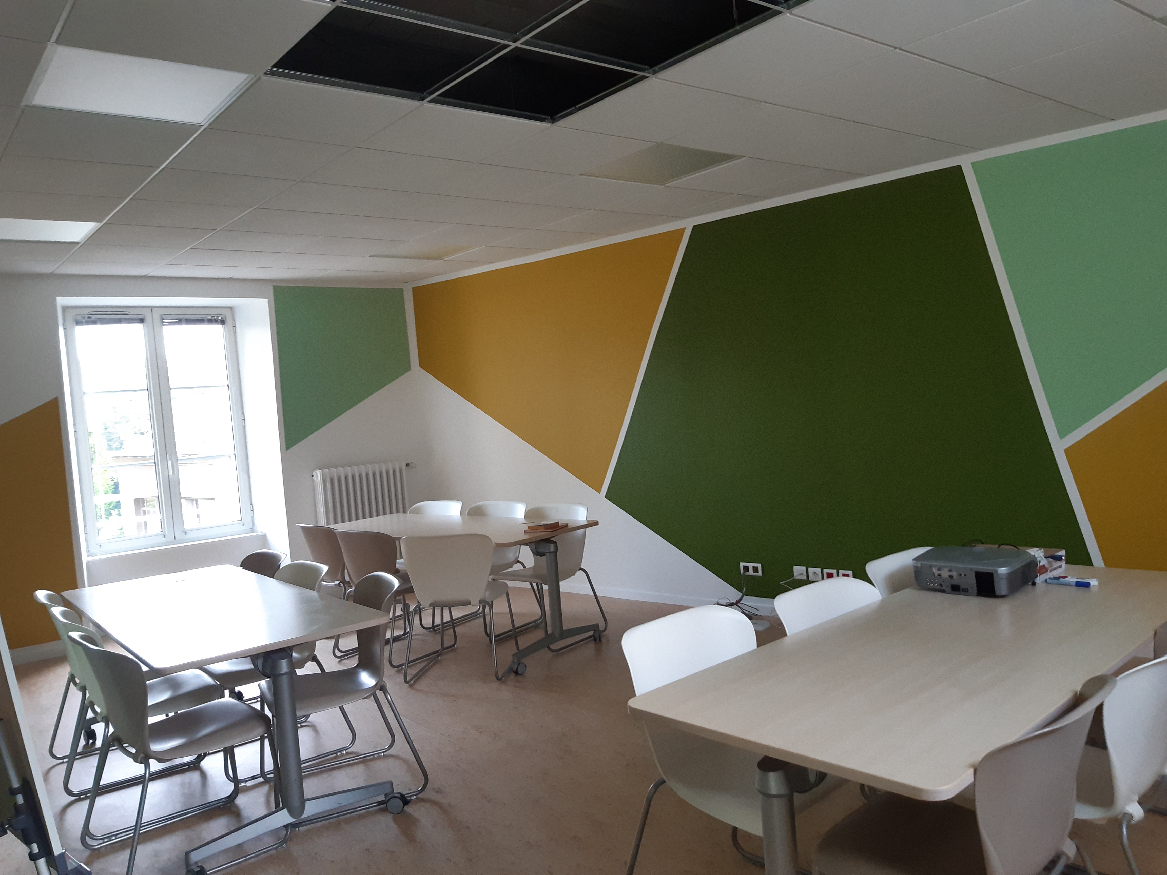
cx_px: 584
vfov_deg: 53.1
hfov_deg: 67.3
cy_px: 438
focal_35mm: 26
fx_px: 877
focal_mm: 3.92
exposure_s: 1/50
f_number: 1.7
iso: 160
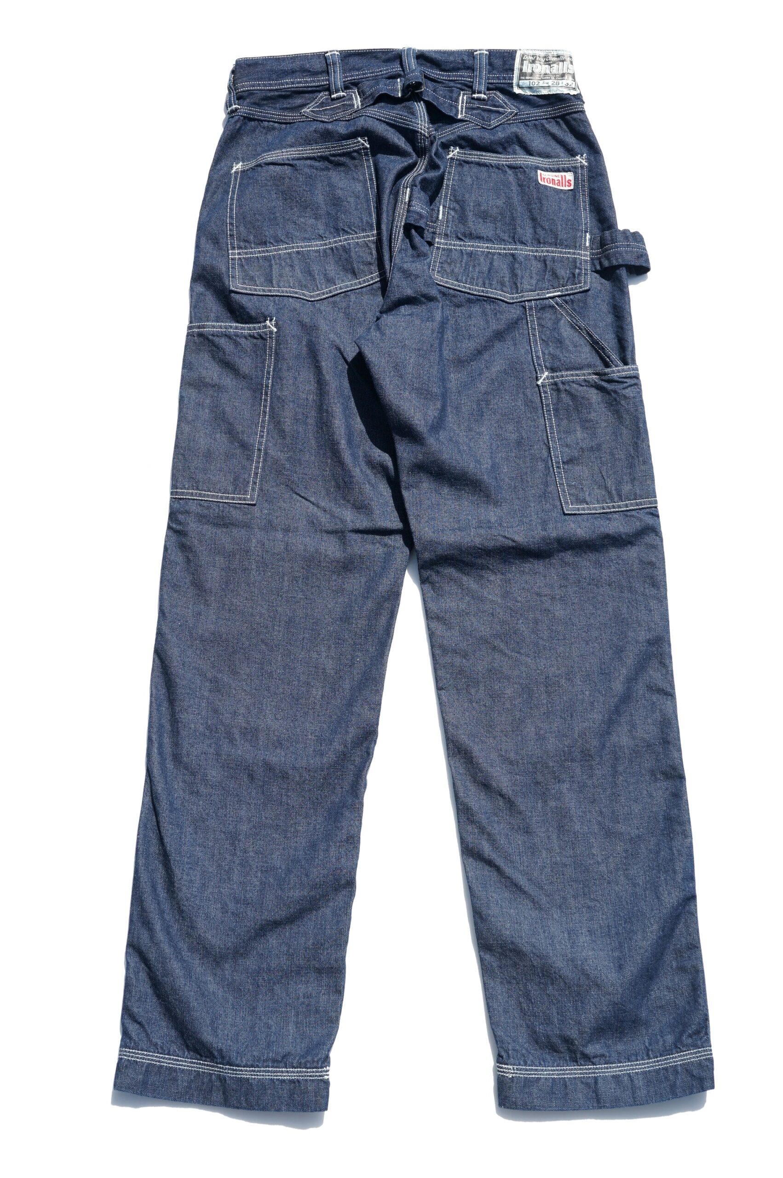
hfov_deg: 28.0
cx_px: 392
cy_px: 589
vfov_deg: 41.1
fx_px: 1569
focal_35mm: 48
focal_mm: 48
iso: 100
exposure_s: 1/250
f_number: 9
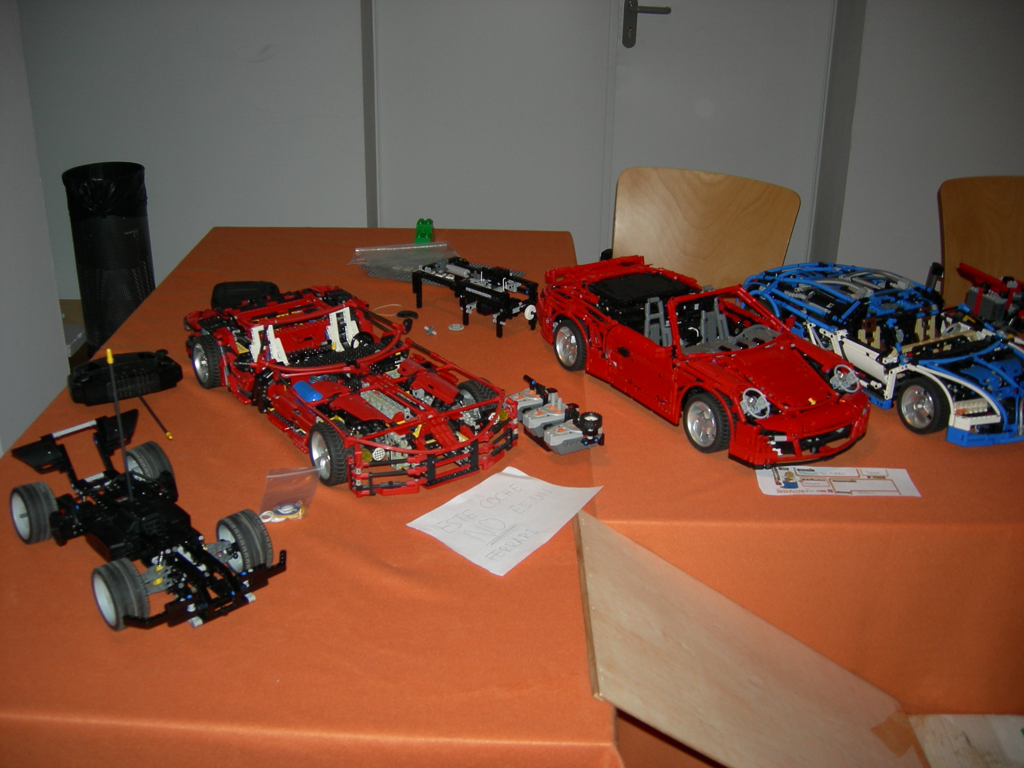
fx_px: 1065
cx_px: 512
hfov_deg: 51.4
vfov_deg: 39.7
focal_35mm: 36
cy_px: 384
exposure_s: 1/60.1
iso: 64
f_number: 2.7
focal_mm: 7.5
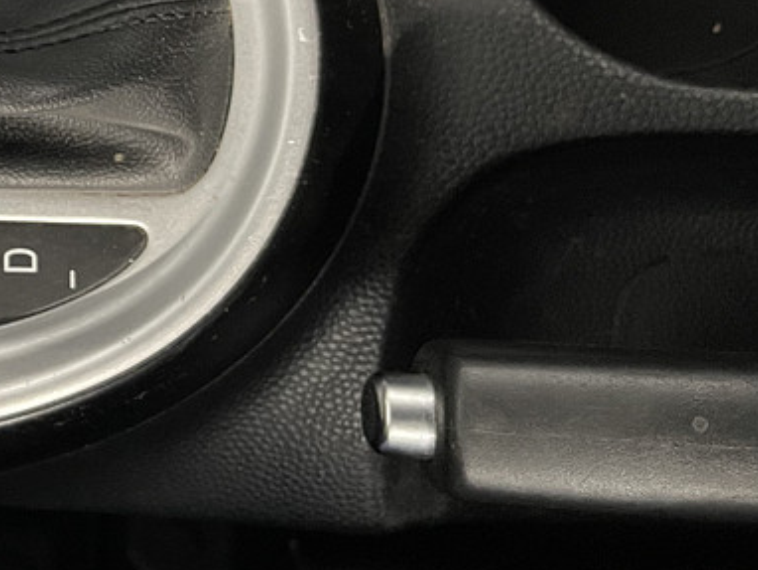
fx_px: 1468
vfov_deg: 21.4
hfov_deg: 24.8
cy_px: 42
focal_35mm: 67
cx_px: -248
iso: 500
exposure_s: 1/30
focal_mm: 5.1
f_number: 1.6
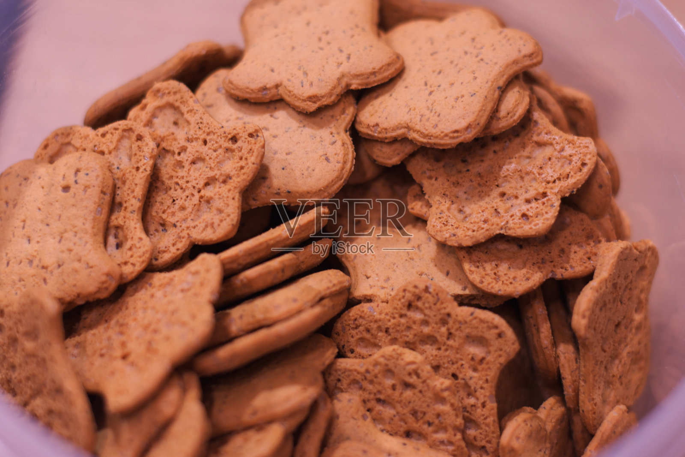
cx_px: 342
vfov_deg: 18.2
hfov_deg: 27.0
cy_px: 228
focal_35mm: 75
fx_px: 1427
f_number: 2.8
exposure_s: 1/100
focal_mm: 50
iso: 400
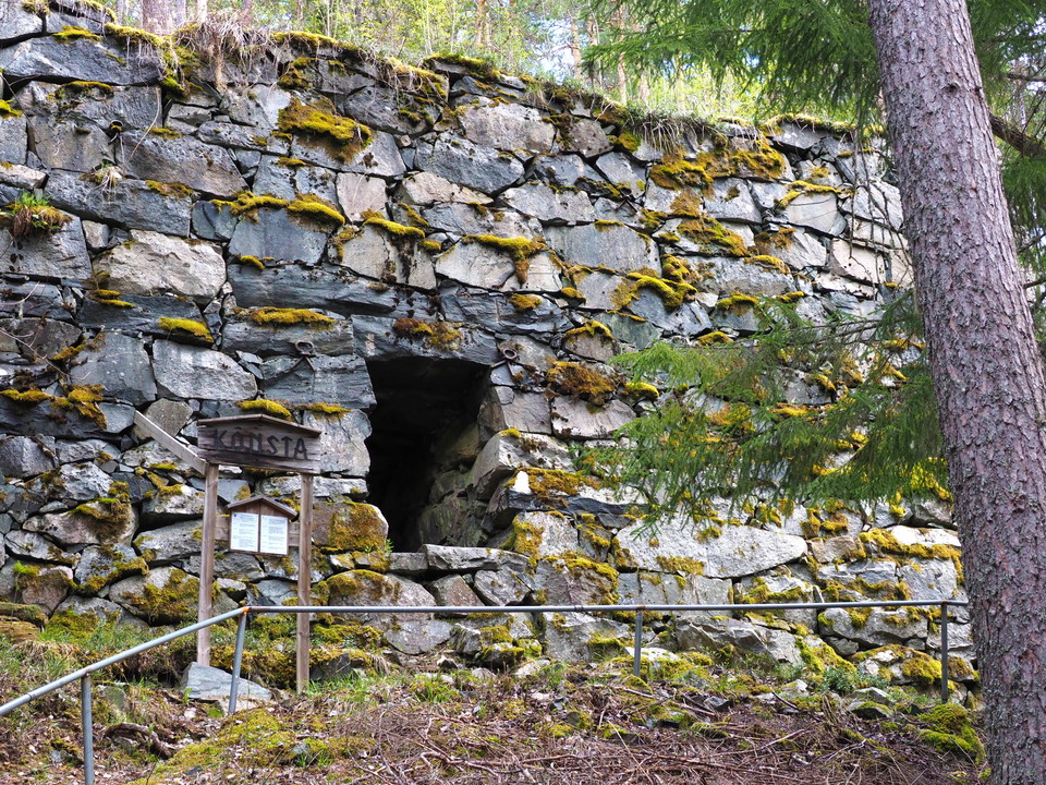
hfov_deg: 31.2
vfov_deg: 23.7
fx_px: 1873
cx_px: 523
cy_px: 392
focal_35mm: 62
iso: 500
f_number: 8
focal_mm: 31
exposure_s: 1/60
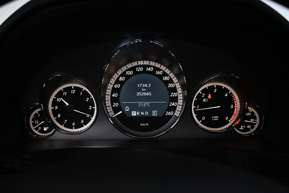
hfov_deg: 65.9
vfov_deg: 46.8
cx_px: 144
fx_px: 223
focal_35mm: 28
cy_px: 96
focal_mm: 18.5
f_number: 3.8
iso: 1100
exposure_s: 1/30
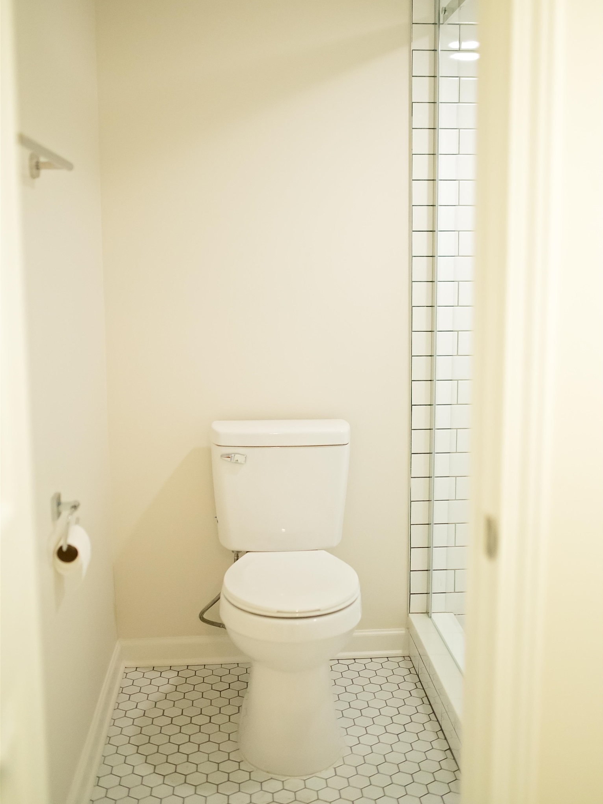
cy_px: 356
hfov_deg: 37.7
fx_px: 883
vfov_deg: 48.9
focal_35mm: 38
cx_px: 302
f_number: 1.8
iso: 10000
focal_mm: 35
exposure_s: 1/3200
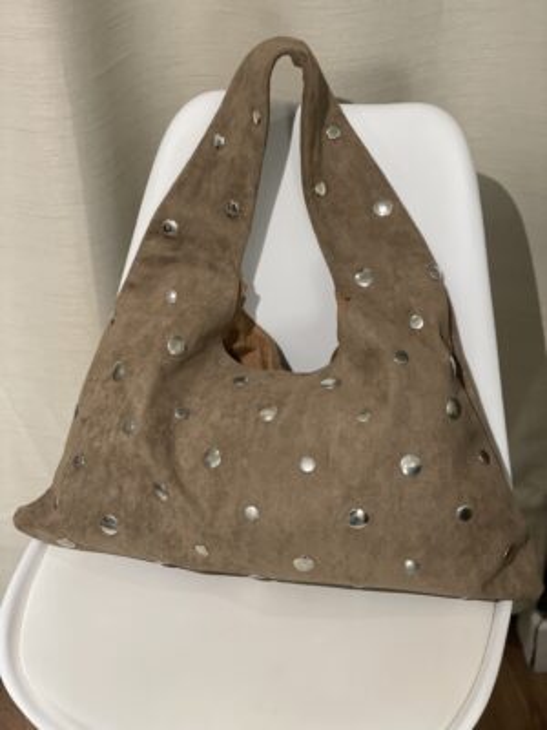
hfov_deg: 28.0
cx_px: 274
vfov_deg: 36.8
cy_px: 365
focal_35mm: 52
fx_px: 1096
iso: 250
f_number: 2
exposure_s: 1/100
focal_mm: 6
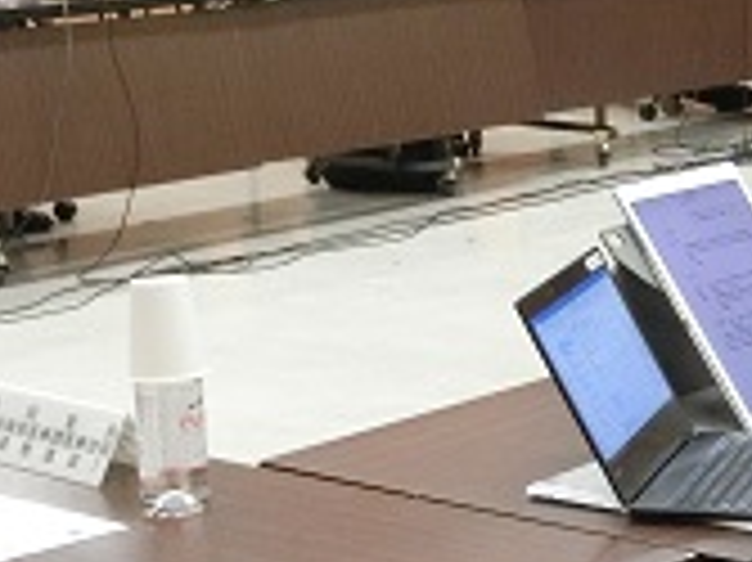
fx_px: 2844
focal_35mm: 131
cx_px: 964
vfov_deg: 11.3
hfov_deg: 14.5
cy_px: 418
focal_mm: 6.9
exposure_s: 1/30
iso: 640
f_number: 4.1
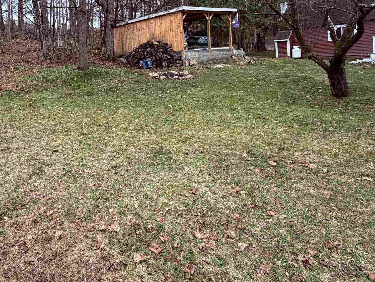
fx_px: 260
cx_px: 113
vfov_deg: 53.9
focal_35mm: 24
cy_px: 67
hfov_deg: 68.7
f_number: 2.2
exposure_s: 1/416
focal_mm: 2.22
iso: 64
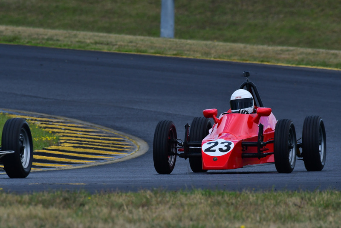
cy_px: 114
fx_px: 7106
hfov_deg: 2.7
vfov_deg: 1.8
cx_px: 170
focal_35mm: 750
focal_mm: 500
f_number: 11
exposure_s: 1/640
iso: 500
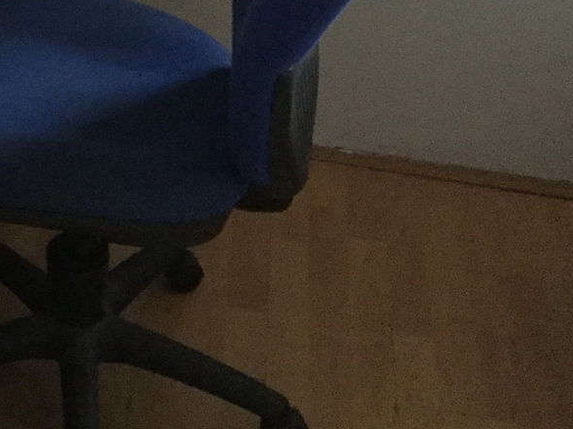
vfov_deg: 16.4
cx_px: -66
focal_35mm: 85
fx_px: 1407
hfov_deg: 21.7
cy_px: -127
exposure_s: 1/17
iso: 640
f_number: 2.4
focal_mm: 3.3
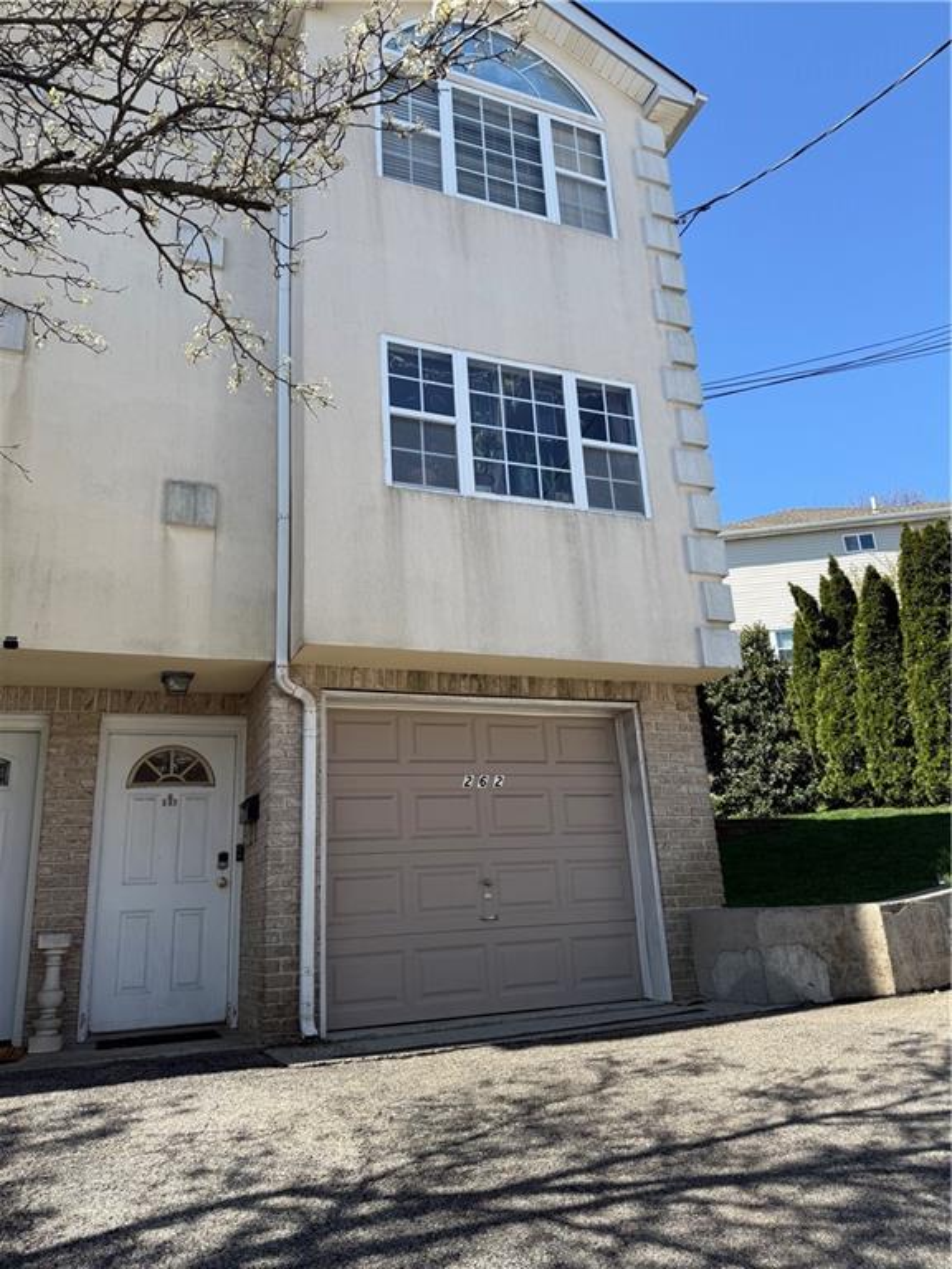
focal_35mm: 24
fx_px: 880
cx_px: 476
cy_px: 634
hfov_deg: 56.8
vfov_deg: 71.6
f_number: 1.78
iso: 80
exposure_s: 1/2053
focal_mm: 6.76
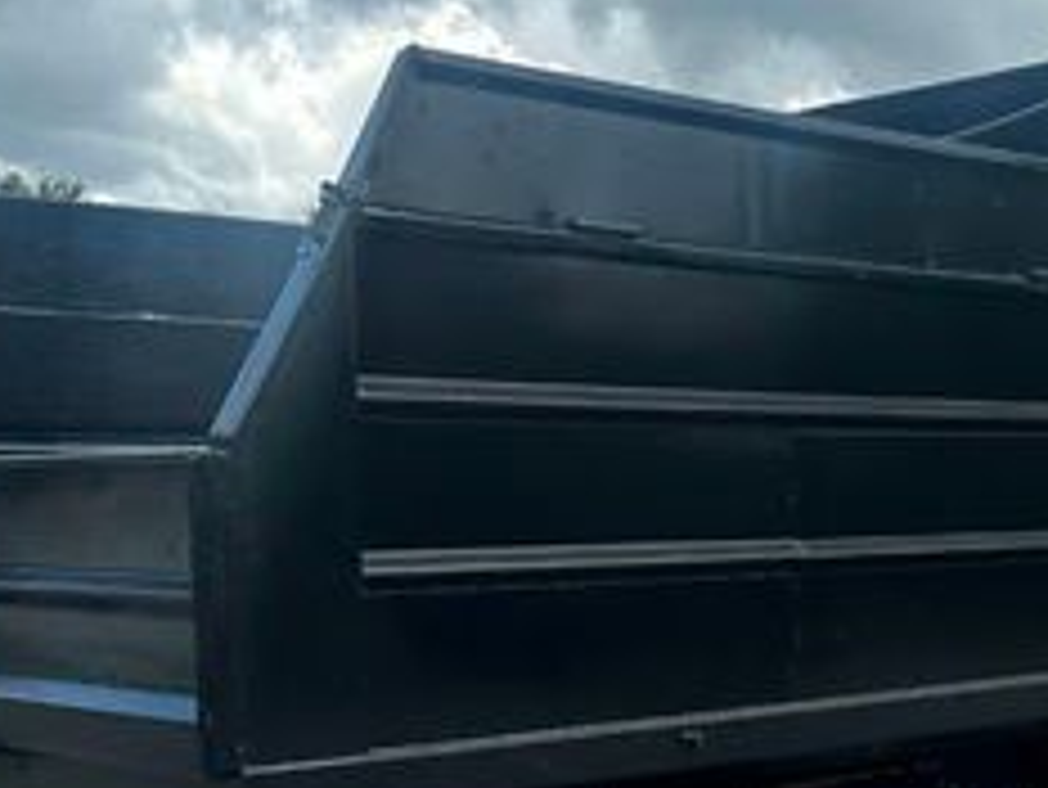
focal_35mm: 66
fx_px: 1999
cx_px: 801
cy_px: 711
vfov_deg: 21.8
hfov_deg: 28.9
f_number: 1.78
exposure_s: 1/1916
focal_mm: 6.86
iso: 80
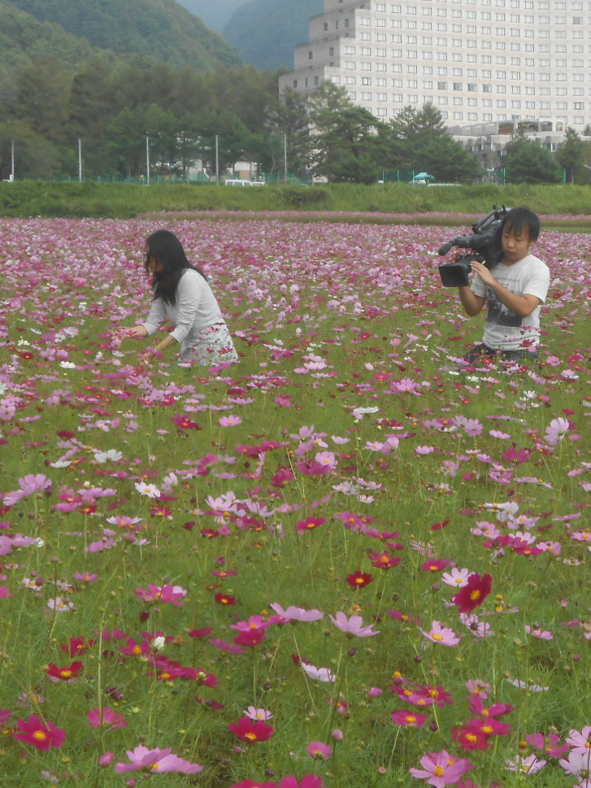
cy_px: 311
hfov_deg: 14.2
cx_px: 400
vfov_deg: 18.9
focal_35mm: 104
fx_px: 2367
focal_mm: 11.3
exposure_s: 1/250
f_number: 5.6
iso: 80
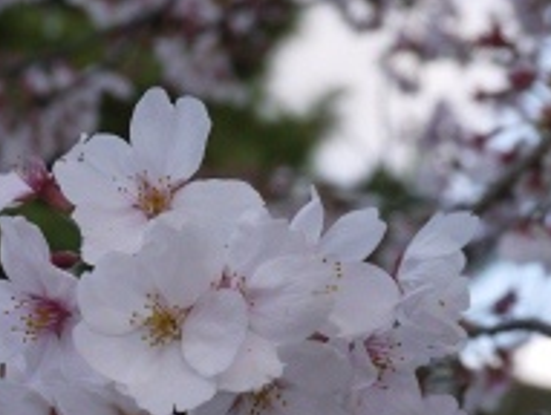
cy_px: 378
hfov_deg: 18.9
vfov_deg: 14.3
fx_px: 1643
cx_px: 141
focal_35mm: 103
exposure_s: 1/200
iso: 160
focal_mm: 22
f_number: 6.3
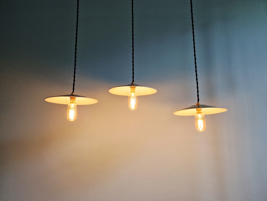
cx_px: 134
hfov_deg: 73.9
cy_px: 100
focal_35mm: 23
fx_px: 177
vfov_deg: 58.9
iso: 160
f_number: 1.8
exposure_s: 1/180
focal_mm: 5.4
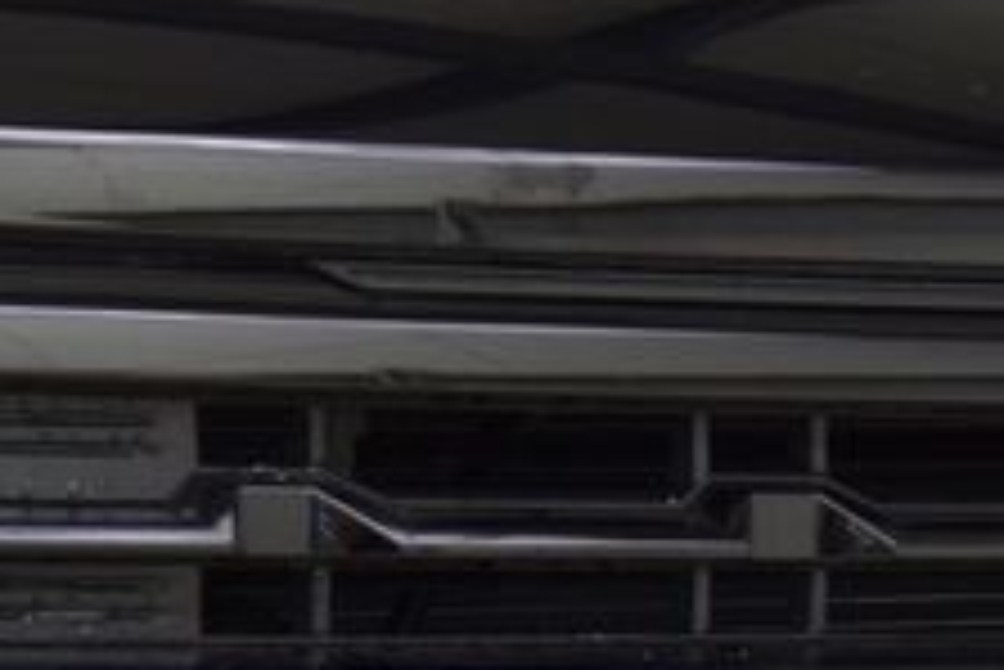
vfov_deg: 5.8
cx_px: 1292
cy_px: 816
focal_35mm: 236
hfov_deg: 8.6
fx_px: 6598
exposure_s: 1/15
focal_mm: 55
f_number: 6.3
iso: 800
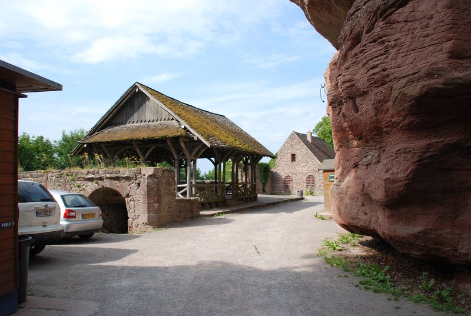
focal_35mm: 27
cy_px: 158
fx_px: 354
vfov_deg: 48.1
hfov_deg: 67.3
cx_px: 236
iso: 100
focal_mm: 18
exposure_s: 1/200
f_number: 7.1
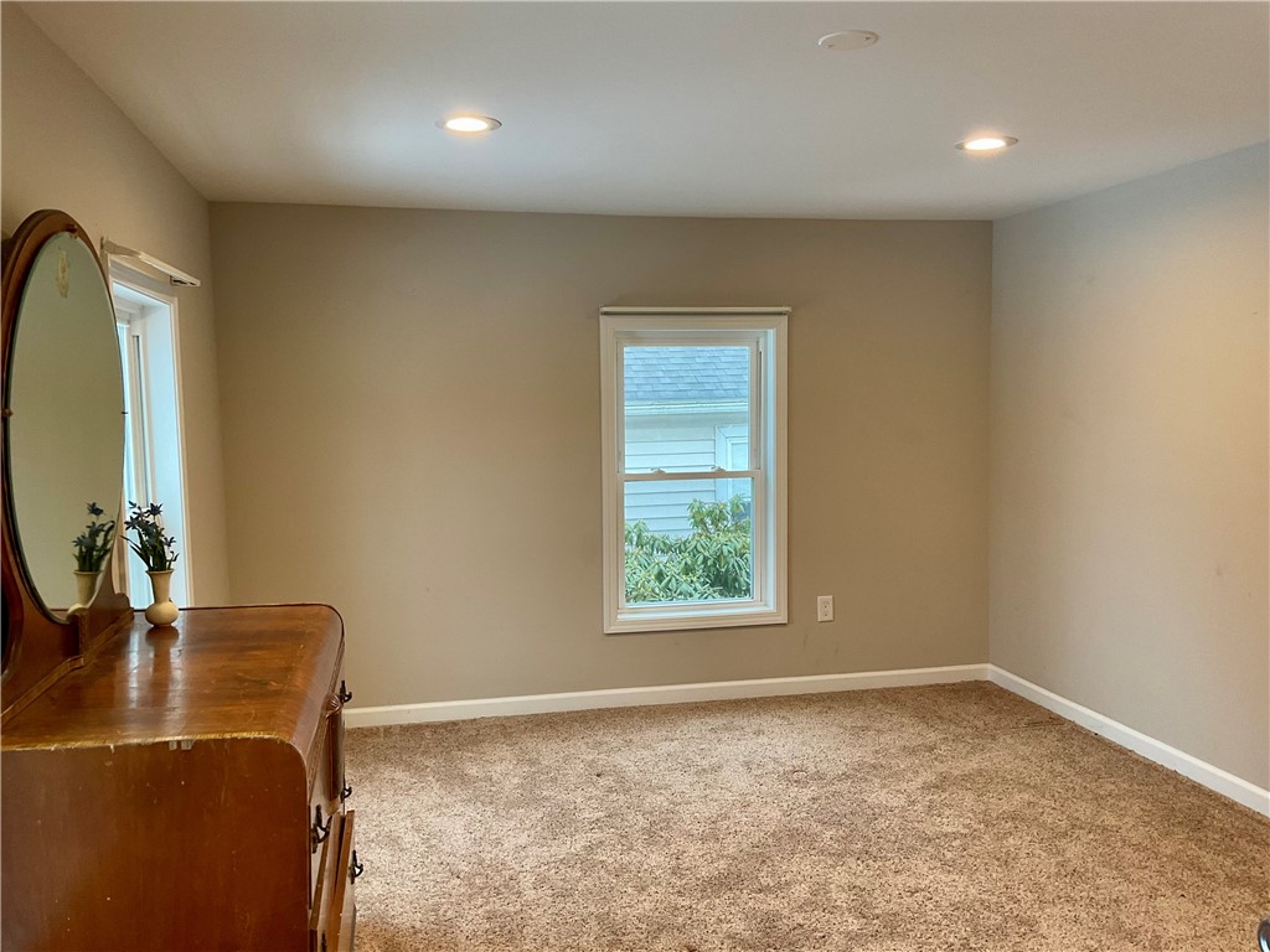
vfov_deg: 48.2
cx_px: 635
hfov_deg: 61.7
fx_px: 1064
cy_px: 476
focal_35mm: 29
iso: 64
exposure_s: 1/60
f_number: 1.8
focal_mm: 3
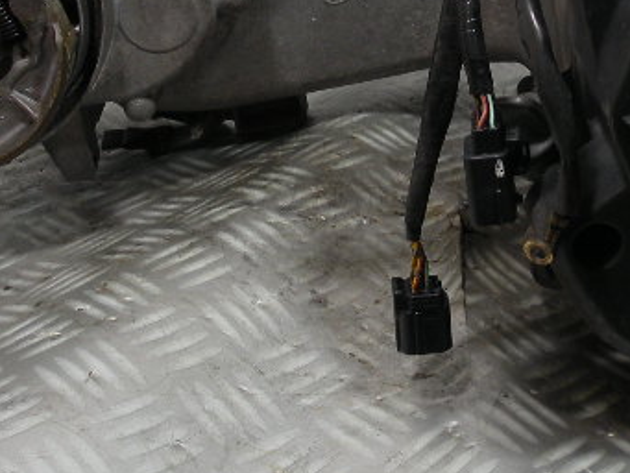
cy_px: -81
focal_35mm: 81
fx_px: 1475
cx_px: 412
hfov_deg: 24.0
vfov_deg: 17.4
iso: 64
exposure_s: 1/64.5
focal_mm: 4.7
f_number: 3.2
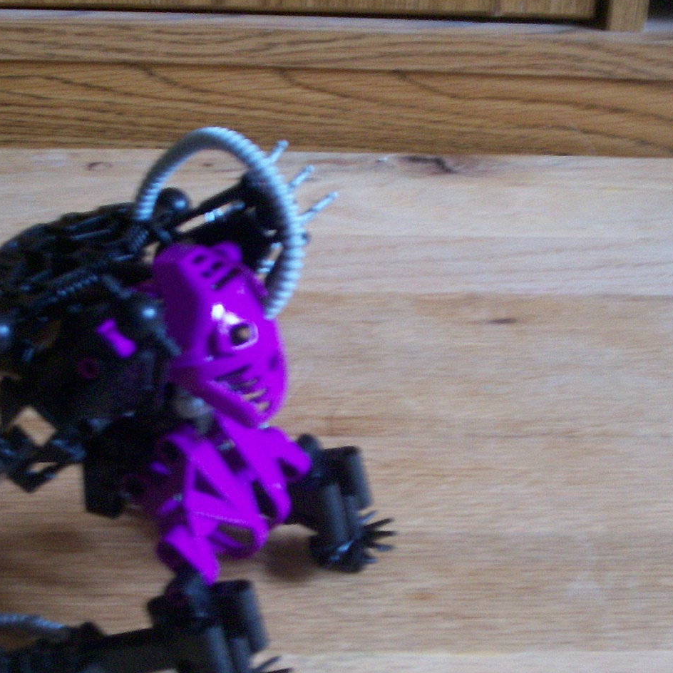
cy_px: 457
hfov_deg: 25.0
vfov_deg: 24.9
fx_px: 1518
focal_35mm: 69
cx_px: 294
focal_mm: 5.9
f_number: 4.5
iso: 140
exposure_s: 1/10.5
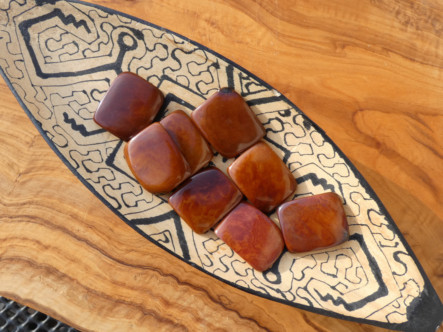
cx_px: 222
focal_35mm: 20
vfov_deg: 66.0
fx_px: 256
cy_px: 166
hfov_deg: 81.7
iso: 80
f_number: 2.8
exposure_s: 1/400
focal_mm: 3.6
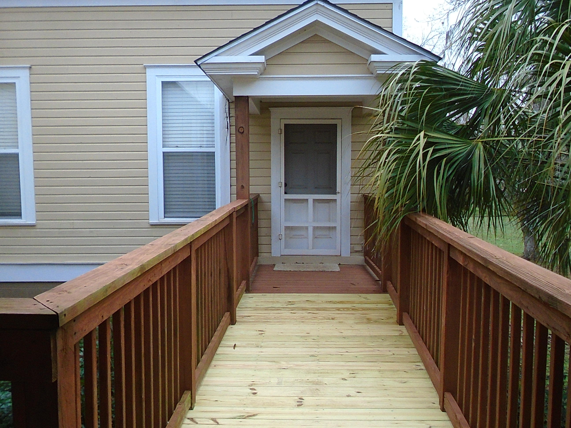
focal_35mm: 31
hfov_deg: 58.4
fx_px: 511
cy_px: 214
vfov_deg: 45.4
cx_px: 286
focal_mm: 5.5
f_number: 3.5
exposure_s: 1/640
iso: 400
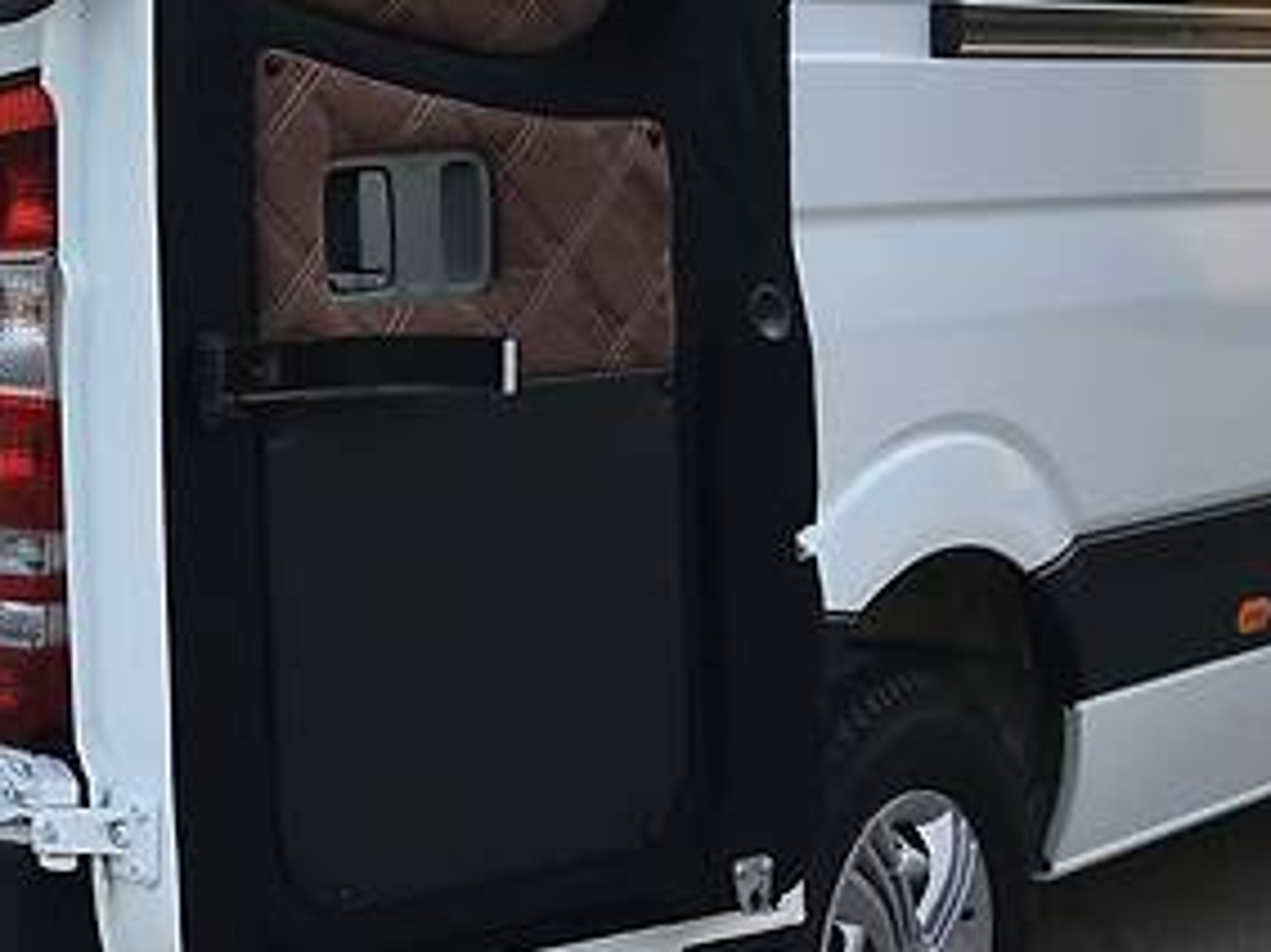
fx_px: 3010
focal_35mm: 82
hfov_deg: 21.4
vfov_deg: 17.6
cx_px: -413
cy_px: 40
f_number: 2.2
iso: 25
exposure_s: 1/186
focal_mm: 4.2
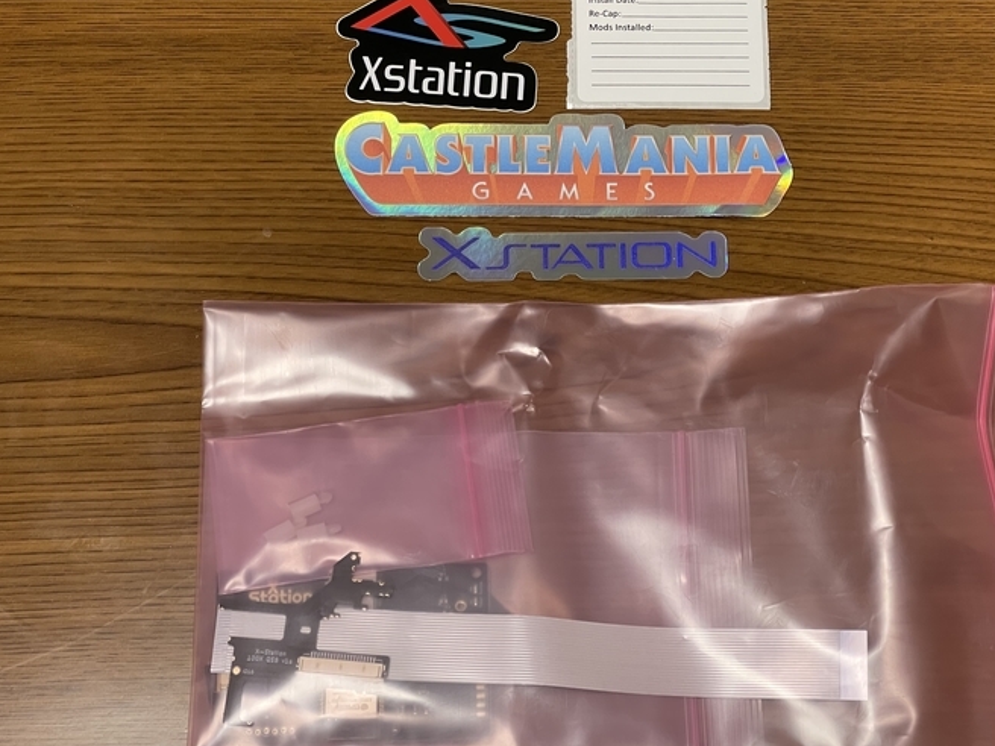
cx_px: 598
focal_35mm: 78
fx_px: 2242
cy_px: 355
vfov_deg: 18.9
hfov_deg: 25.0
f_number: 2.2
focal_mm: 7.5
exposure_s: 1/60
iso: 250
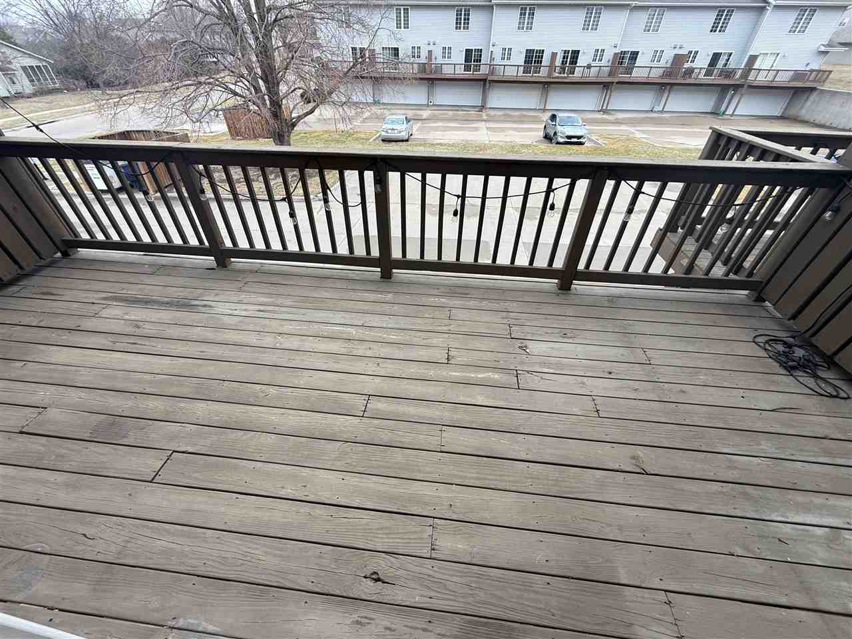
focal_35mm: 14
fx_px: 345
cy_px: 320
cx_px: 426
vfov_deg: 85.7
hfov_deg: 102.1
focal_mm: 2.22
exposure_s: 1/276
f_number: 2.2
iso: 50
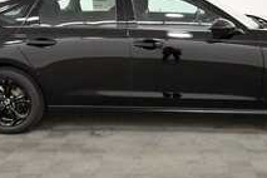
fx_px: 349
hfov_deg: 41.8
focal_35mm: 47
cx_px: 153
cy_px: 62
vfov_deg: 28.5
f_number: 5.3
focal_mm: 17
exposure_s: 1/125
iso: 1100
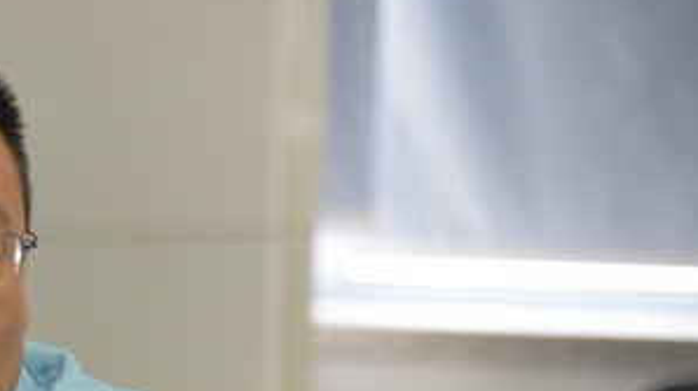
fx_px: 6528
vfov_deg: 3.4
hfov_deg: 6.1
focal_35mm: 353
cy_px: 582
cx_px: -276
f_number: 4
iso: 2500
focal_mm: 120
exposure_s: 1/60
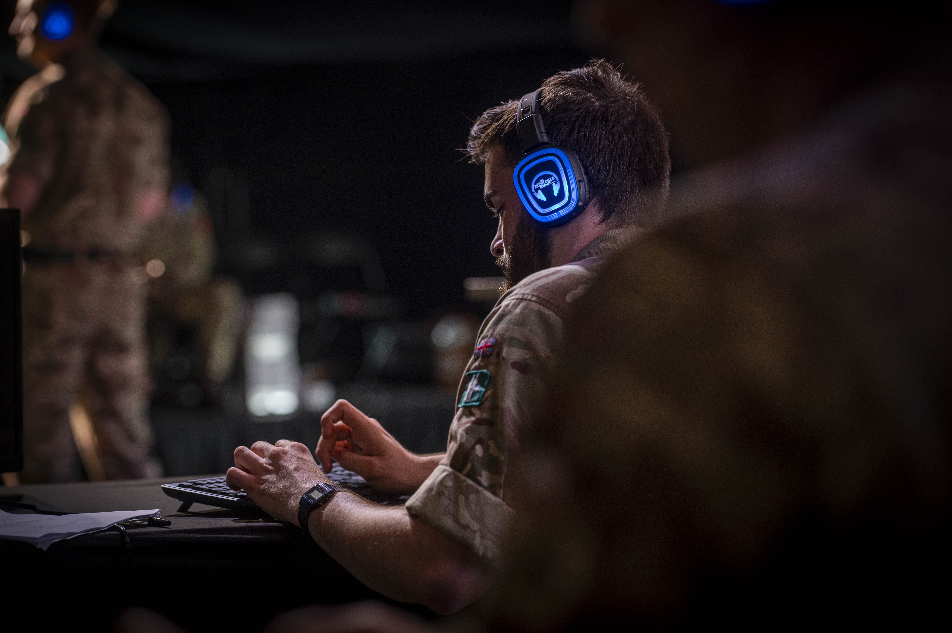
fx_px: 3303
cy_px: 316
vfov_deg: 11.0
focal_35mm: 125
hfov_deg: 16.4
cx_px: 476
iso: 800
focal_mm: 125
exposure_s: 1/30
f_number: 2.8
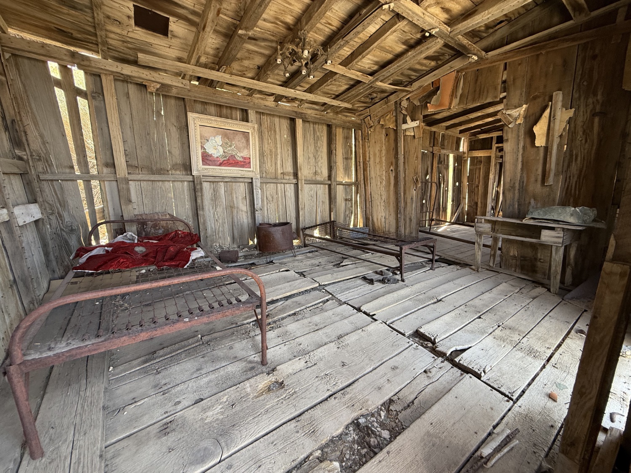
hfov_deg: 102.1
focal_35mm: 14
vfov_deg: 85.7
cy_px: 236
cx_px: 316
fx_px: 255
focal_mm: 2.22
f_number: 2.2
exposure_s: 1/99
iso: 125
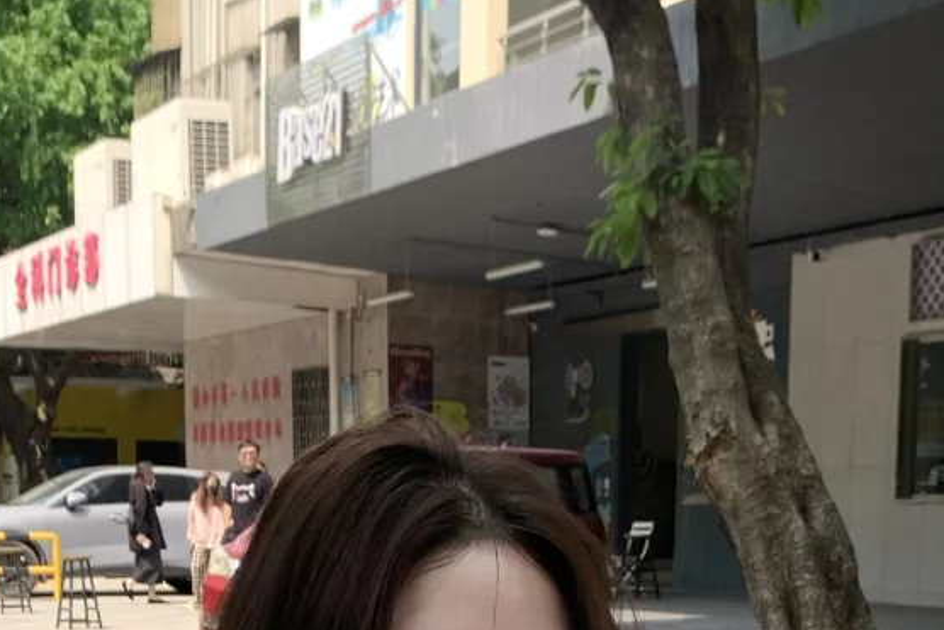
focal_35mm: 70
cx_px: 598
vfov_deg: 17.2
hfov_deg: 28.7
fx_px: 1836
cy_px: 1002
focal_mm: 4.25
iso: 25
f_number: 1.8
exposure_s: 1/485
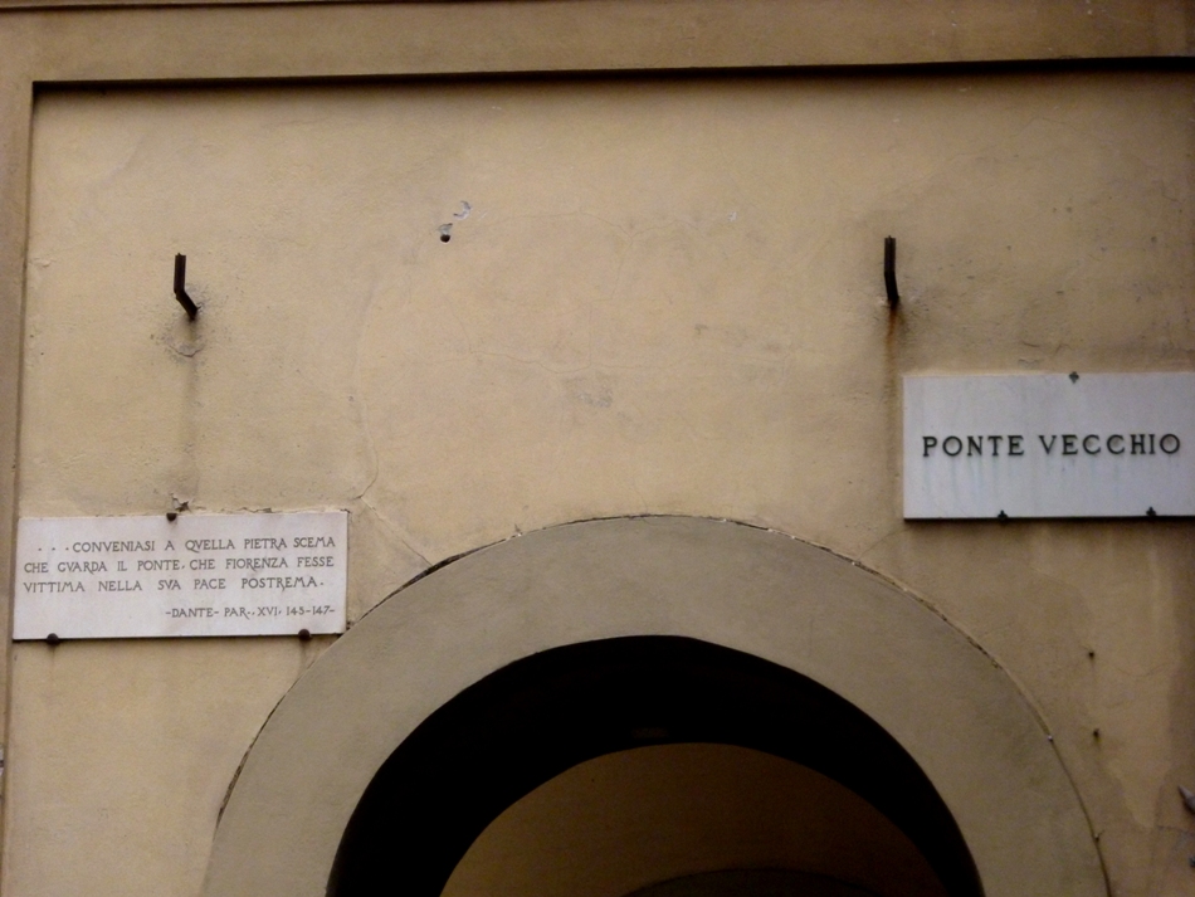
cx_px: 598
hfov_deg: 17.6
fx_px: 3867
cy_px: 448
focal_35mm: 112
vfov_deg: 13.2
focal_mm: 20
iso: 400
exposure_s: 1/100
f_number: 6.5
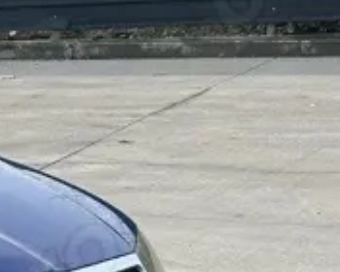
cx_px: -462
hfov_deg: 11.9
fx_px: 1339
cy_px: 392
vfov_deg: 11.2
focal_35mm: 133
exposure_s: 1/2410
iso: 80
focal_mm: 6.86
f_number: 1.78
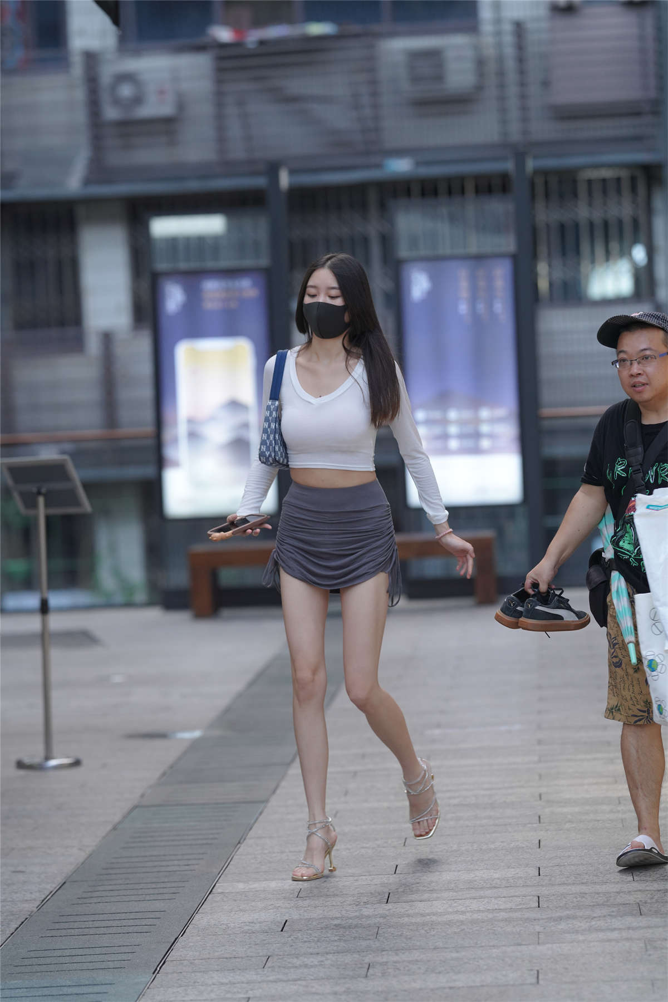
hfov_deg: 10.2
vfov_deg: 15.2
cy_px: 501
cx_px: 334
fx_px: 3757
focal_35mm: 135
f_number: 2.8
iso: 800
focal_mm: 135
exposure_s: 1/320
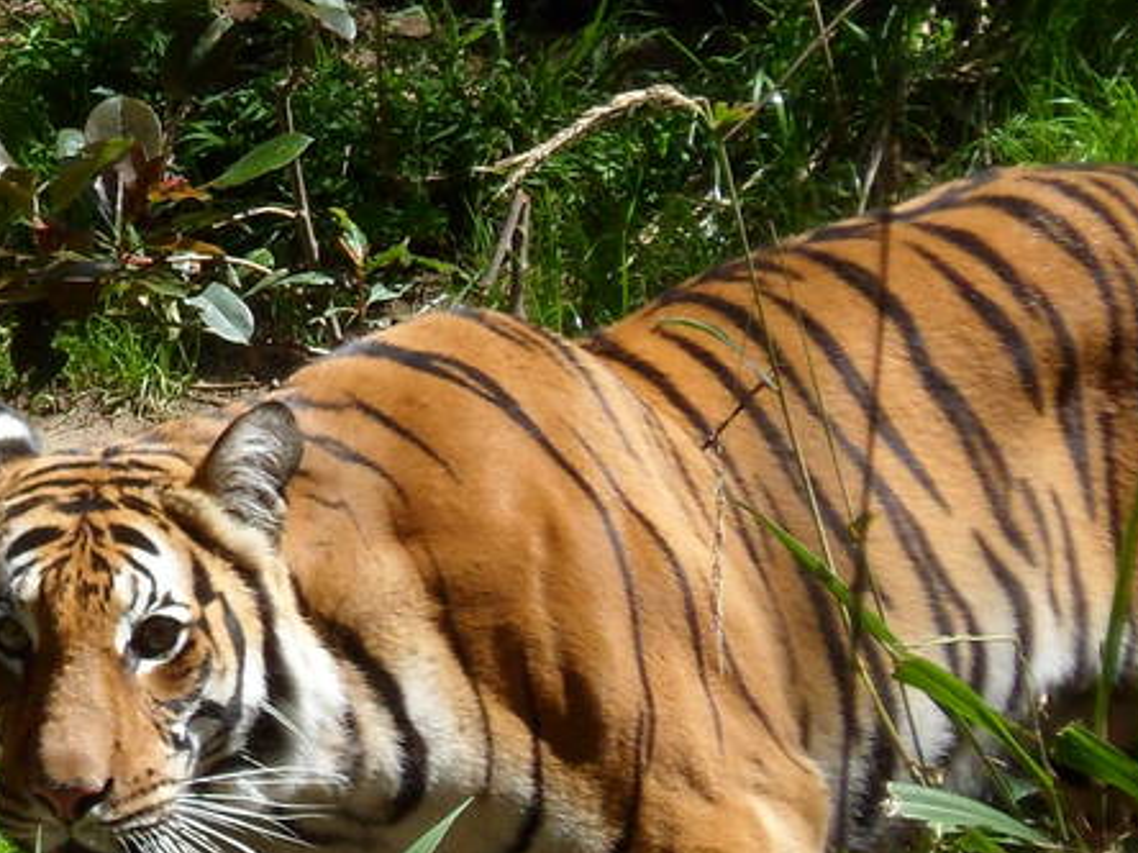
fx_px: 19199
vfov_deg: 2.5
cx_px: -341
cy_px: 284
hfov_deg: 3.4
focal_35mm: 584
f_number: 5.5
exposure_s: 1/250
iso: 80
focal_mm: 28.7
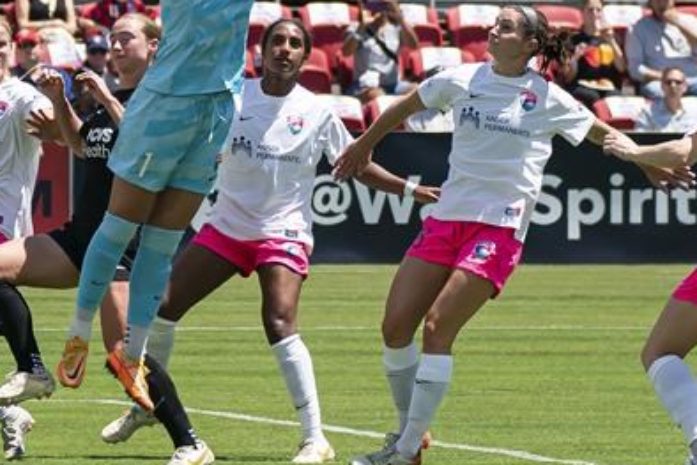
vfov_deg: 4.0
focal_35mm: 348
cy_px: 126
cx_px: 380
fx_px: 6740
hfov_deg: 5.9
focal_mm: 141
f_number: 5
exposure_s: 1/2500
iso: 500
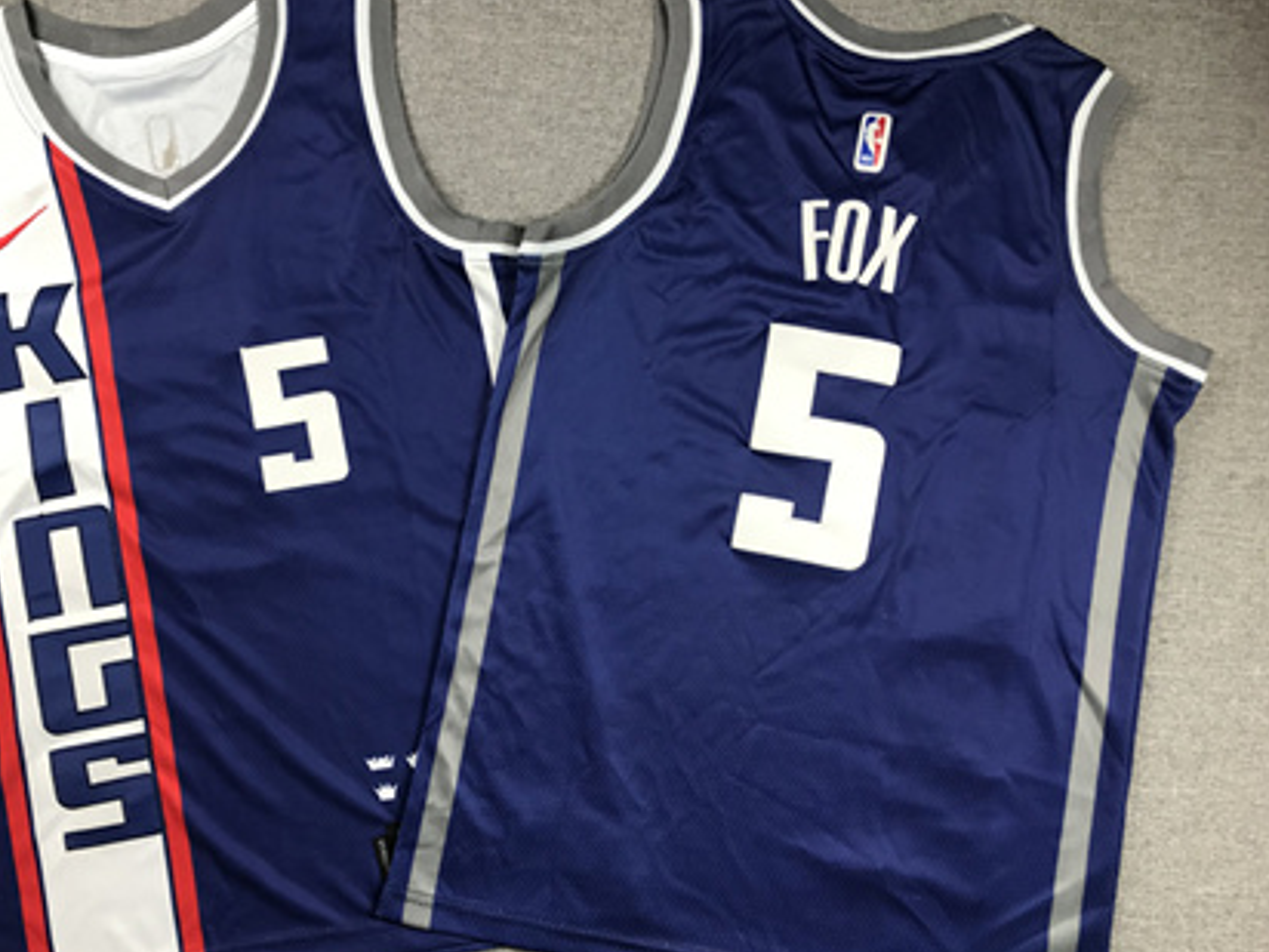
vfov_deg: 41.8
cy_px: 516
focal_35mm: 34
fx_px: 1246
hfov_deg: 53.6
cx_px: 517
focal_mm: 3.99
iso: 40
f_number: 1.8
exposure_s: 1/100
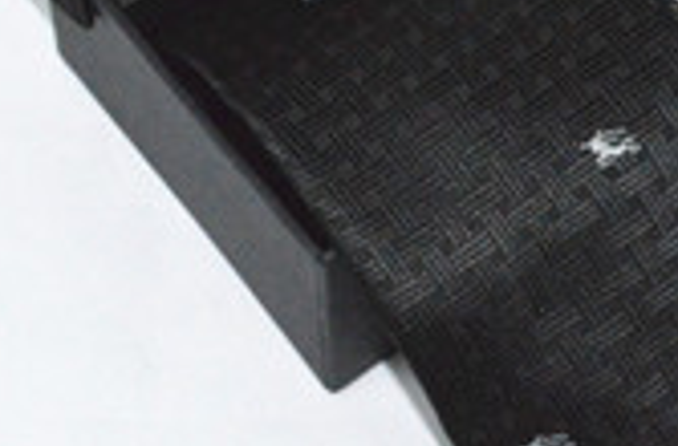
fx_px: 3799
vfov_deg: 6.7
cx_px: 463
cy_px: -32
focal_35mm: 202
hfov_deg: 10.2
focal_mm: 45
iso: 6400
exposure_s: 1/250
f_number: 29
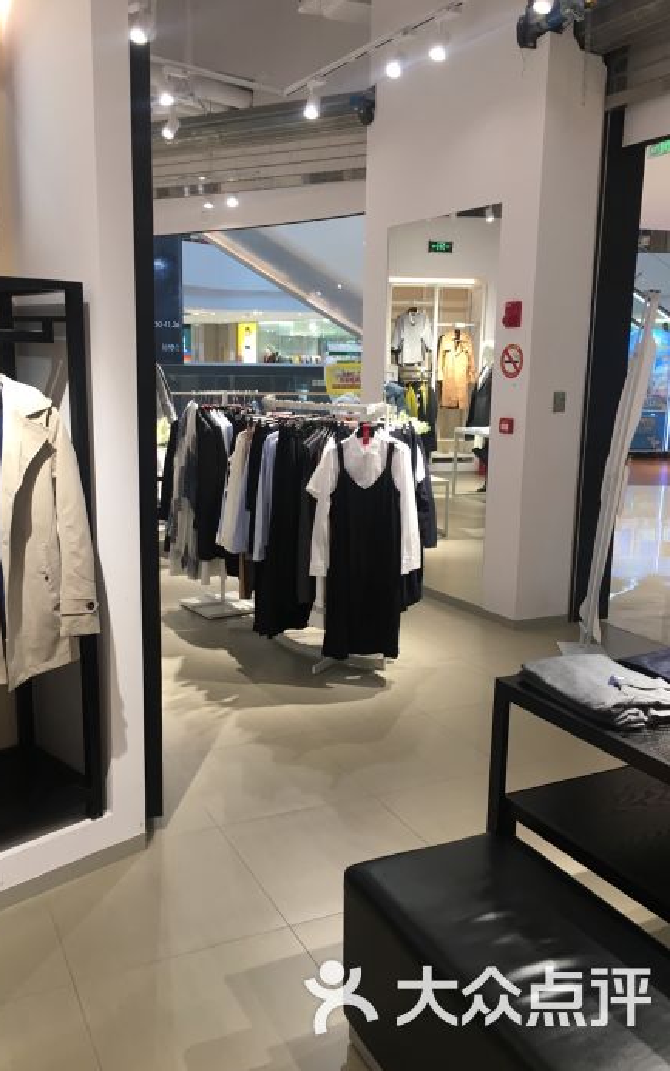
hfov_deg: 40.5
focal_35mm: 31
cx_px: 286
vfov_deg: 61.2
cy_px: 537
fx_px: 905
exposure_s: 1/33
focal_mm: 4.15
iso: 25
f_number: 2.2
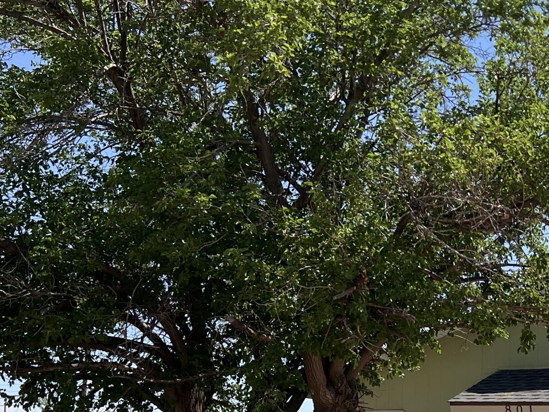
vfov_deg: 21.7
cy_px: 419
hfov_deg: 28.4
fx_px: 1031
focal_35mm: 65
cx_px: 515
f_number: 1.5
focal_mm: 5.7
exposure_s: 1/3077
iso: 50
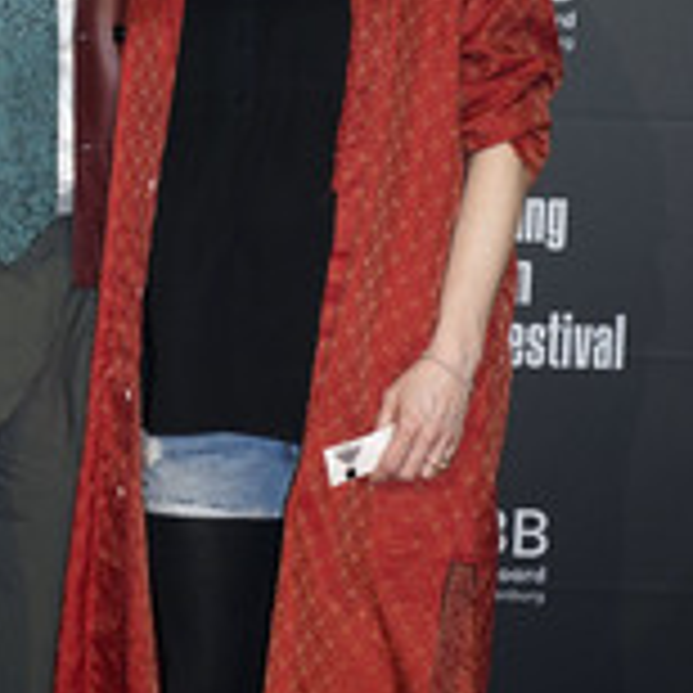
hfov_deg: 15.1
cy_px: 45
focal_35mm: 112
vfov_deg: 15.3
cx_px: -119
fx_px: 2537
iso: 320
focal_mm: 45
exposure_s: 1/200
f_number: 5.6
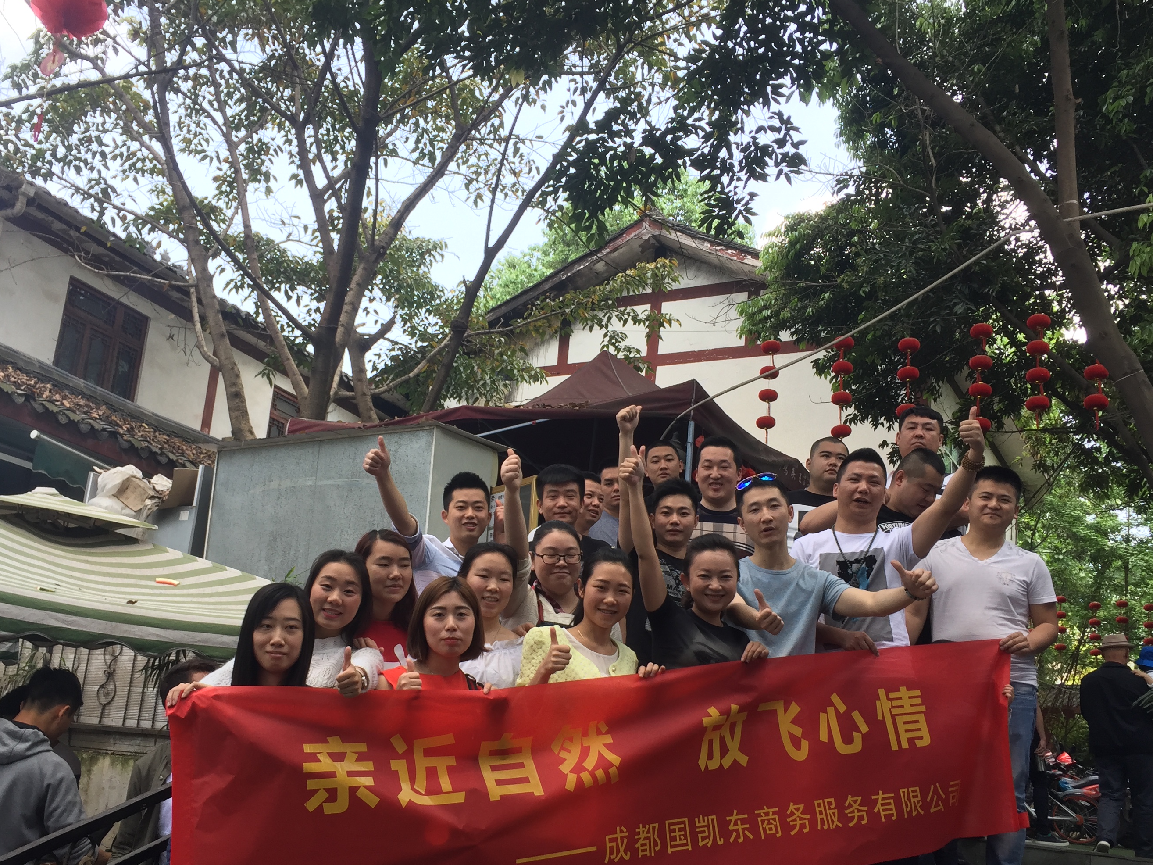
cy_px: 527
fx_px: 1199
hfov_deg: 51.3
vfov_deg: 39.5
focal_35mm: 36
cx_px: 515
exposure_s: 1/194
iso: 32
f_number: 2.2
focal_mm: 4.15
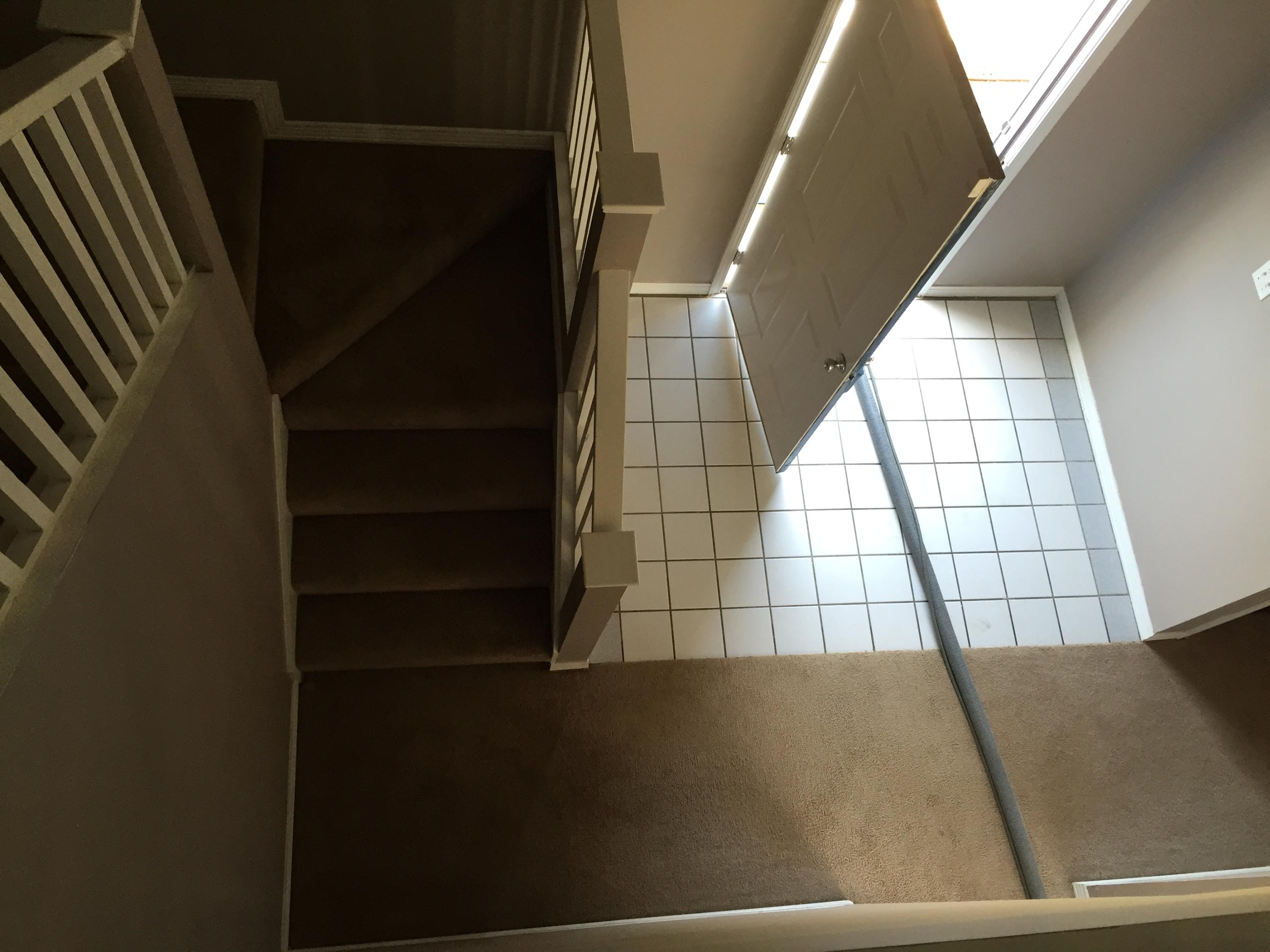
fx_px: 1064
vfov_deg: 48.2
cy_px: 476
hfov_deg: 61.7
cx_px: 635
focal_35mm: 29
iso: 40
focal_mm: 4.15
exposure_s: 1/30
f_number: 2.2
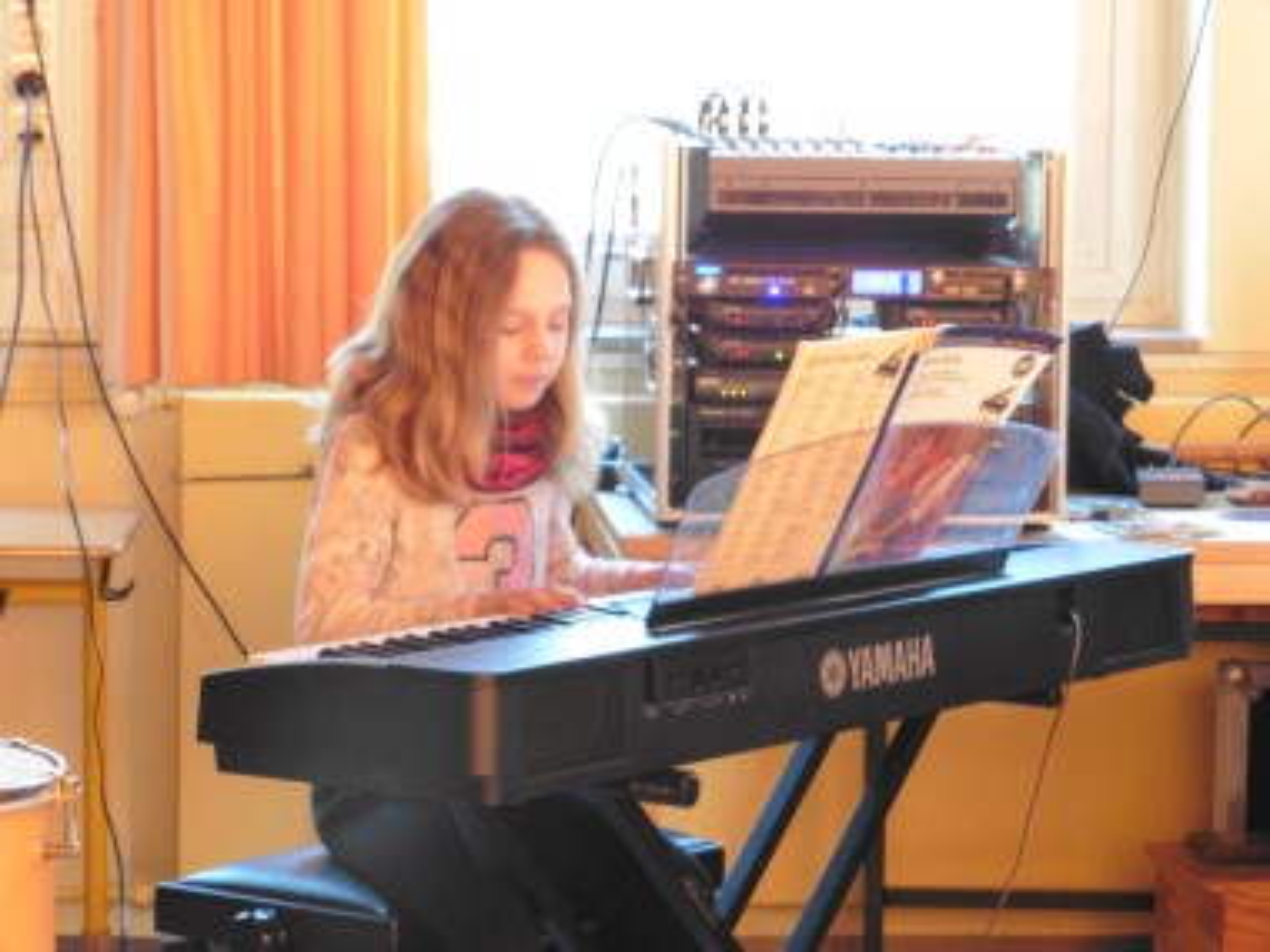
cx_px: 635
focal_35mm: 145
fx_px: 5320
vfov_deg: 10.2
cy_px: 476
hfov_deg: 13.6
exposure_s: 1/13
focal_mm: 25.9
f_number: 5.4
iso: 800
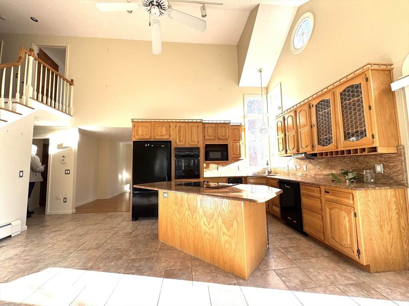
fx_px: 165
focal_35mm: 14
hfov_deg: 102.1
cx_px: 204
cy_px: 153
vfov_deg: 85.7
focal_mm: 2.22
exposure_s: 1/133
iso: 40
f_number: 2.2
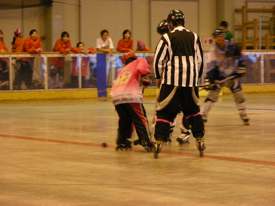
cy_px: 103
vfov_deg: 8.6
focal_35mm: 172
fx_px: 1366
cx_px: 138
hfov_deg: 11.5
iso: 200
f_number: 3.5
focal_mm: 28.7
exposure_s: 1/24.8
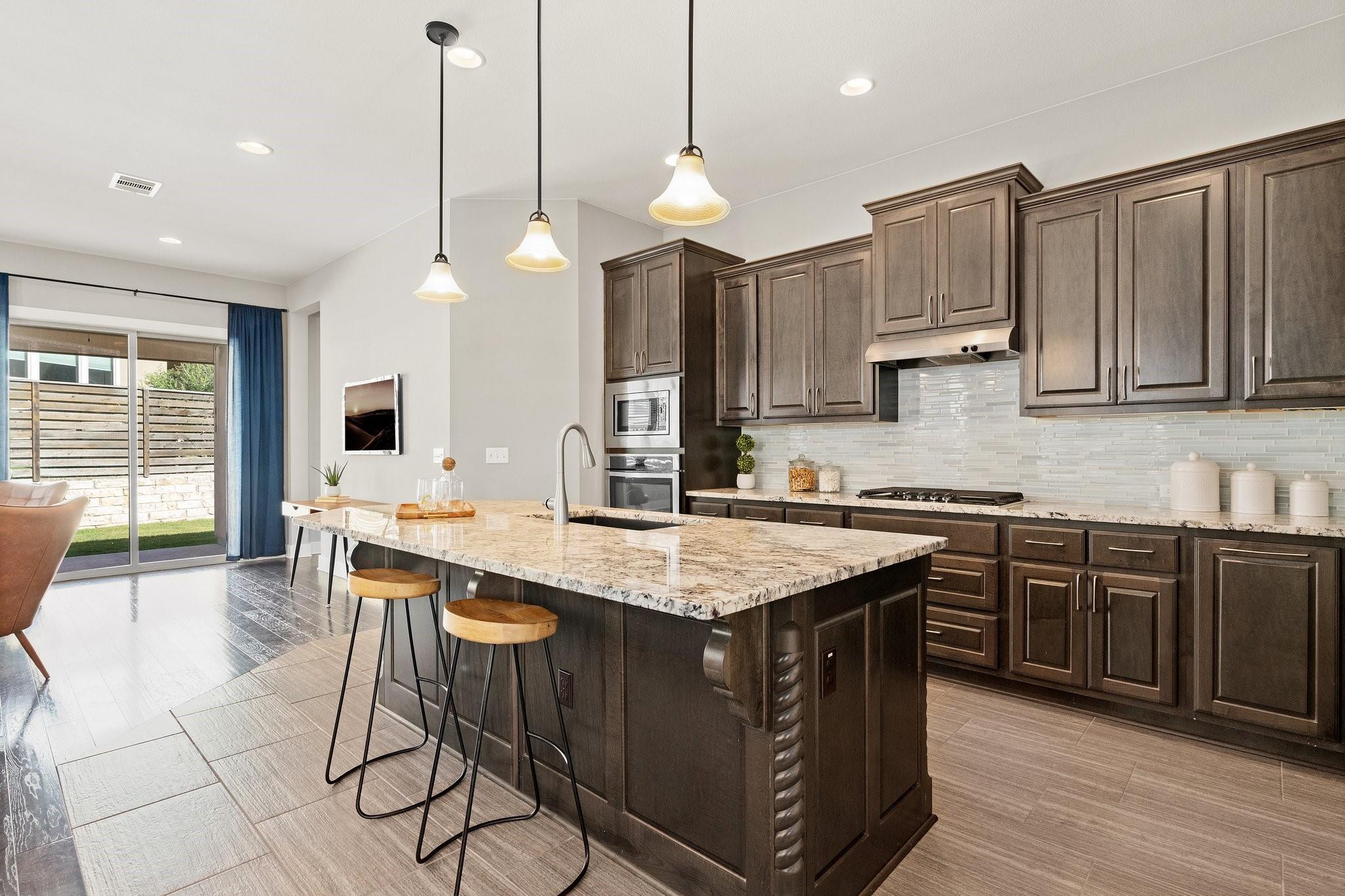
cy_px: 448
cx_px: 672
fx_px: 635
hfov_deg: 93.3
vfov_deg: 70.4
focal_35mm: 17
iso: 2000
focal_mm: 17
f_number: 8
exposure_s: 1/13
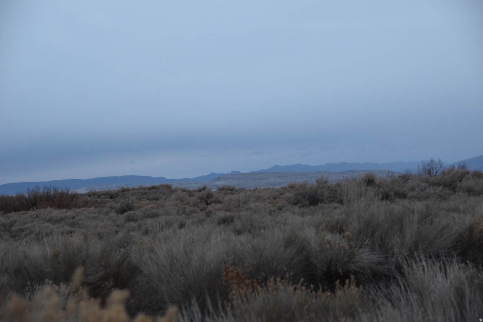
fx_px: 1449
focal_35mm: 108
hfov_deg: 18.9
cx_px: 242
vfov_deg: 12.7
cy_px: 161
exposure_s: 1/125
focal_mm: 72
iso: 2200
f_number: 5.3
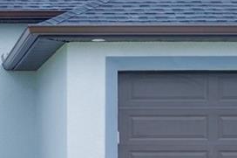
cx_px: -84
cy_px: 192
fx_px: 1461
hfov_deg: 9.1
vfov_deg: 6.1
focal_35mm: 222
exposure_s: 1/160
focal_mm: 37.7
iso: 125
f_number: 2.8
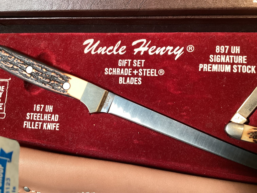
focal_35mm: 31
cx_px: 128
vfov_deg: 45.4
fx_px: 230
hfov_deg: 58.3
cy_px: 96
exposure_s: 1/50
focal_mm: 3.3
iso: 250
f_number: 2.4
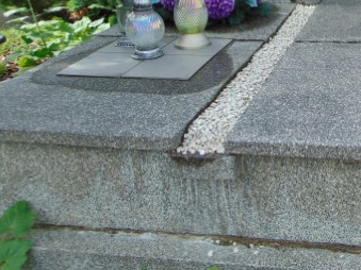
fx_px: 532
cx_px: 335
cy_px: 23
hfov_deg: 35.0
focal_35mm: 51
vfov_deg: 27.4
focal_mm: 4.9
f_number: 3
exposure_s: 1/500
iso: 80
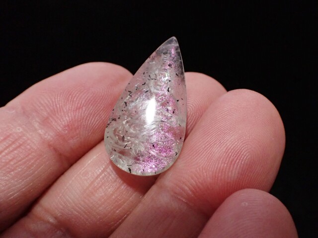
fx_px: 275
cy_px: 119
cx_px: 159
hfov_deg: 60.0
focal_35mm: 30
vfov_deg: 46.7
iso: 800
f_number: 3.2
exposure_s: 1/80
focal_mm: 5.4
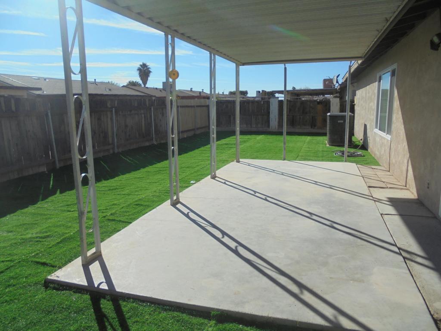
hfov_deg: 67.3
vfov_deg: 53.1
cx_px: 220
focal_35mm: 26
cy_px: 166
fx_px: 331
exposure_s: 1/160
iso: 100
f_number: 11.5
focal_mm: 4.6
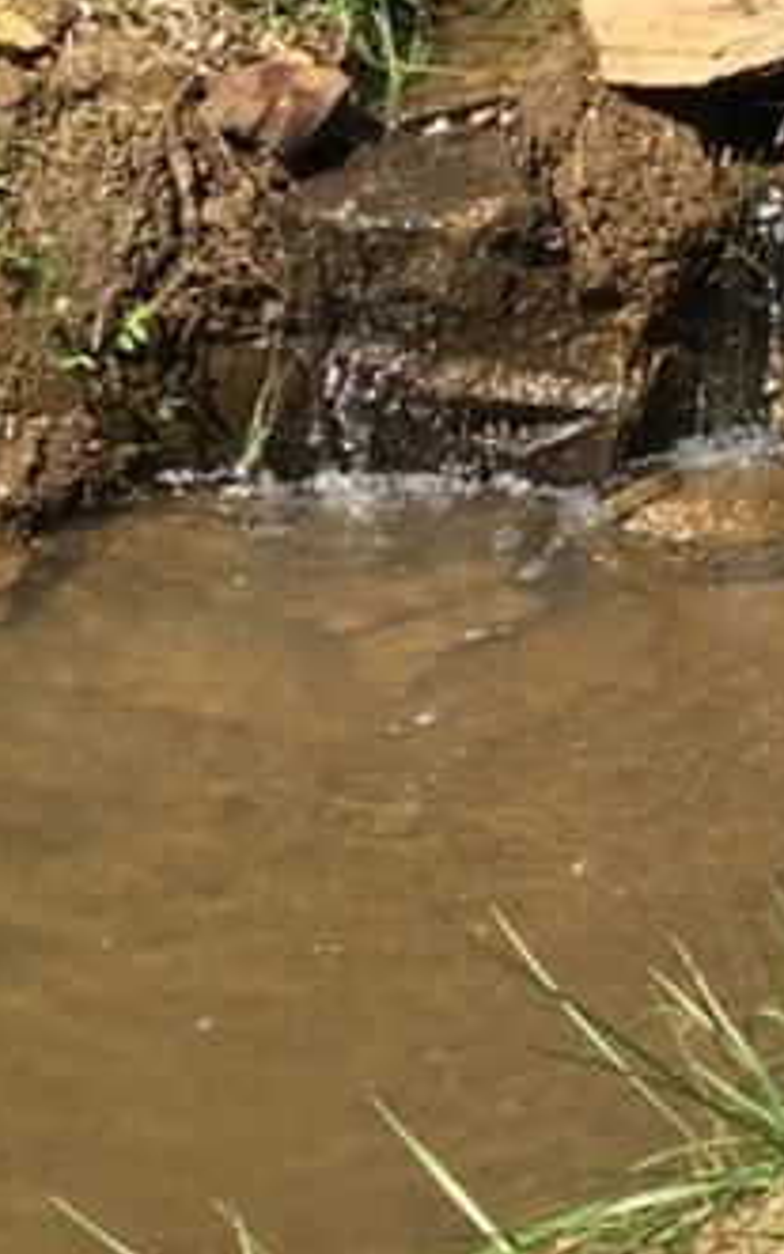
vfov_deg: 14.5
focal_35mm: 139
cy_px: -328
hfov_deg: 8.8
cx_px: 1685
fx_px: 4750
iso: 25
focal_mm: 4.15
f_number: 2.2
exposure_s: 1/1026
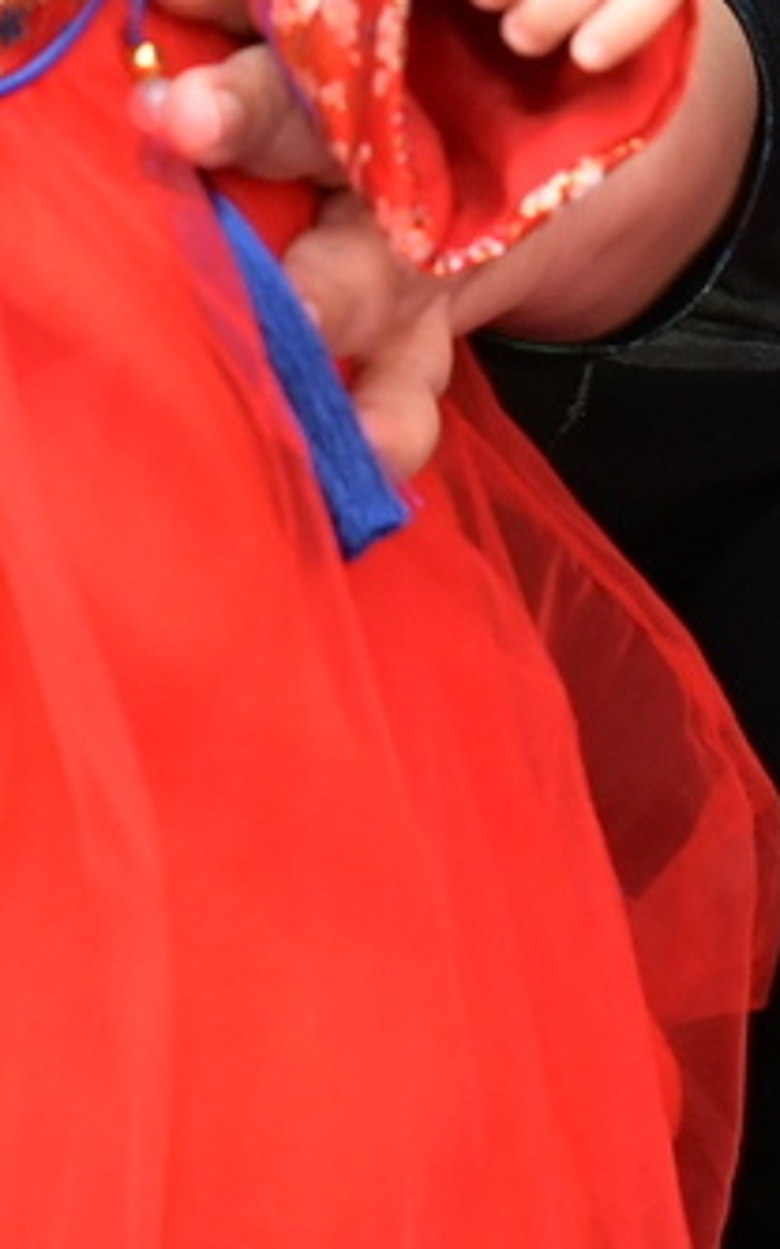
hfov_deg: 5.1
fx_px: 8745
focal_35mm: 257
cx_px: 326
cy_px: -765
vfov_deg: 8.0
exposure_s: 1/200
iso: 1000
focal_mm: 35
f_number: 4.5
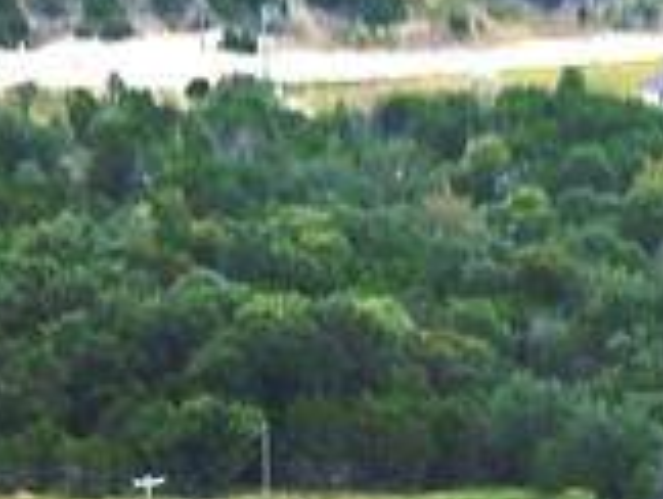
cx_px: 753
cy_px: 1282
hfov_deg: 11.8
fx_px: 3146
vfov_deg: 8.2
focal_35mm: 164
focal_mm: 4.73
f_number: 2.2
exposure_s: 1/106
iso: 100
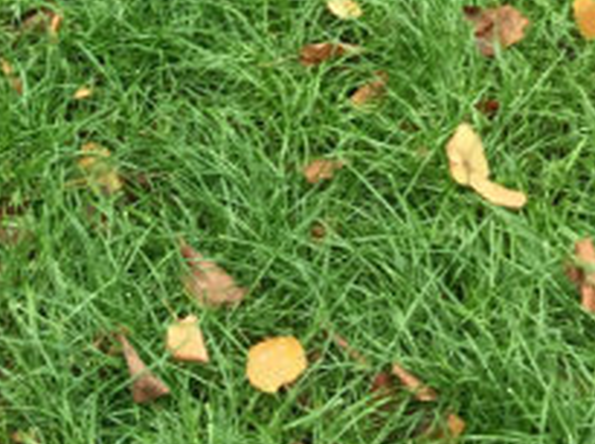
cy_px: -141
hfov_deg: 22.1
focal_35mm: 85
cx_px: -17
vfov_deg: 16.3
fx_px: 1458
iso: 25
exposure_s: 1/33
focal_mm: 4.2
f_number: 2.2
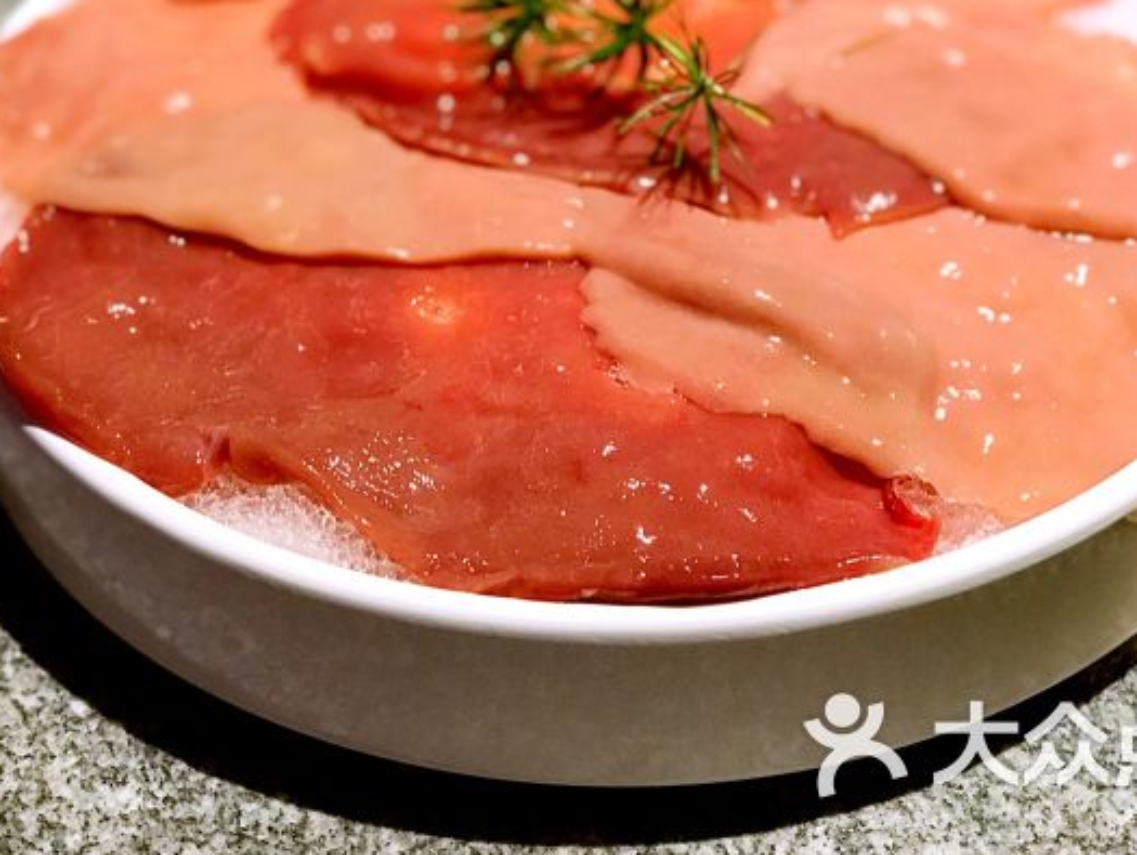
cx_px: 589
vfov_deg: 19.4
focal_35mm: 76
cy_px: 288
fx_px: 2499
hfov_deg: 25.6
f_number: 2.8
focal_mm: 6.6
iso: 160
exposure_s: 1/50
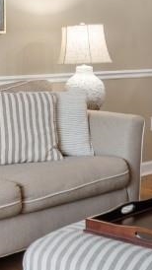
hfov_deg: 12.9
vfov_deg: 22.4
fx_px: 667
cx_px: 8
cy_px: 29
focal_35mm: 93
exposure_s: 1/10
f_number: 4.5
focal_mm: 10
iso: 100
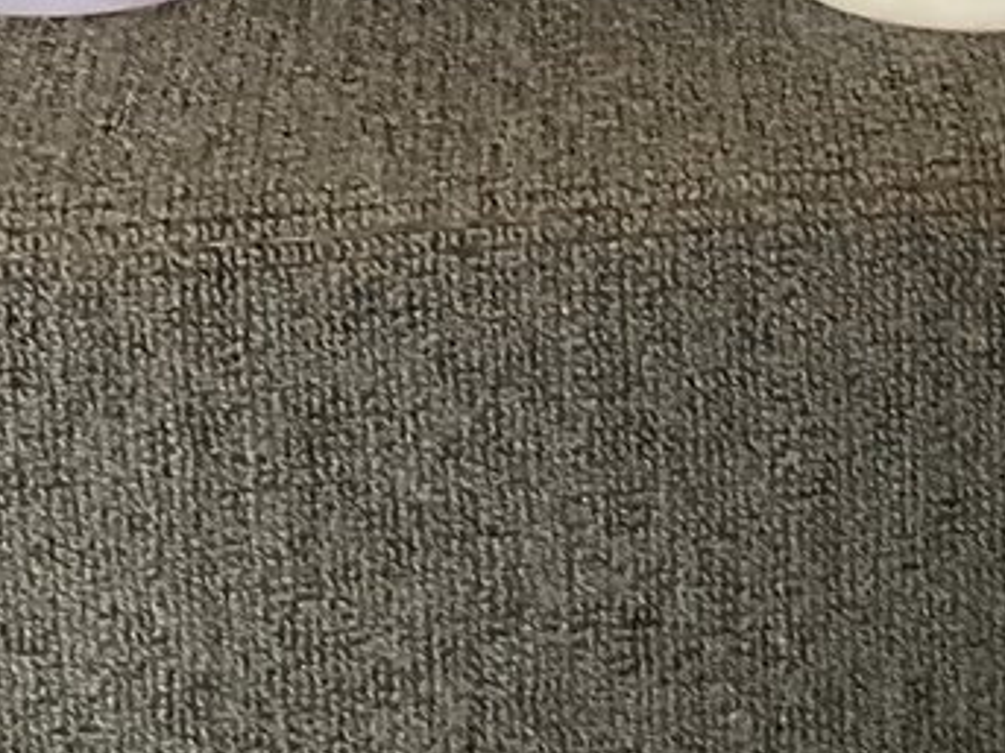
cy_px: -708
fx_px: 3715
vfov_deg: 10.7
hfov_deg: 15.3
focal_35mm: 128
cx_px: 837
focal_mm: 3
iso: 160
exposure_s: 1/50
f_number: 1.8
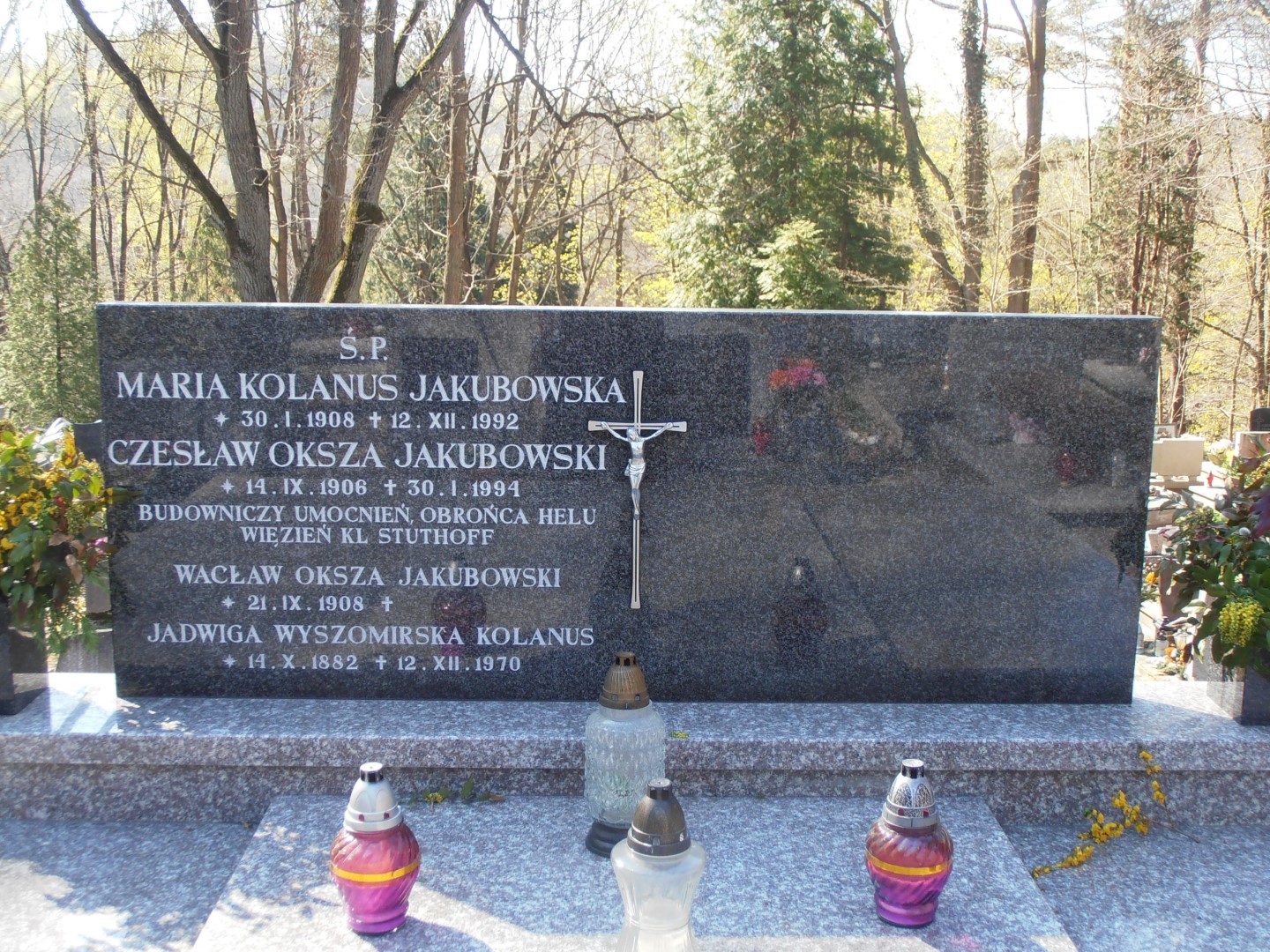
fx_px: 1614
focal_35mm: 44
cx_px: 635
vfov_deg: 32.9
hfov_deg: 42.9
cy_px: 476
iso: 80
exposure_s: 1/80
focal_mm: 7.87
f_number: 4.2
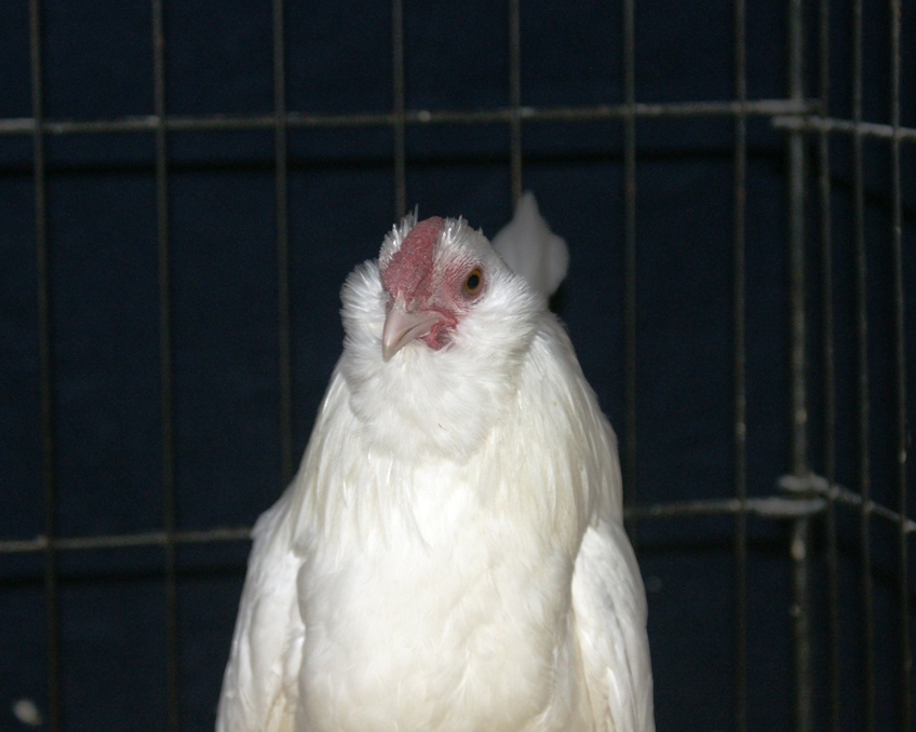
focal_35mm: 119
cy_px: 364
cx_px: 466
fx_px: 3225
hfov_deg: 16.2
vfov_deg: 13.0
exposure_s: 1/125
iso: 800
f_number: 5.6
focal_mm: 70
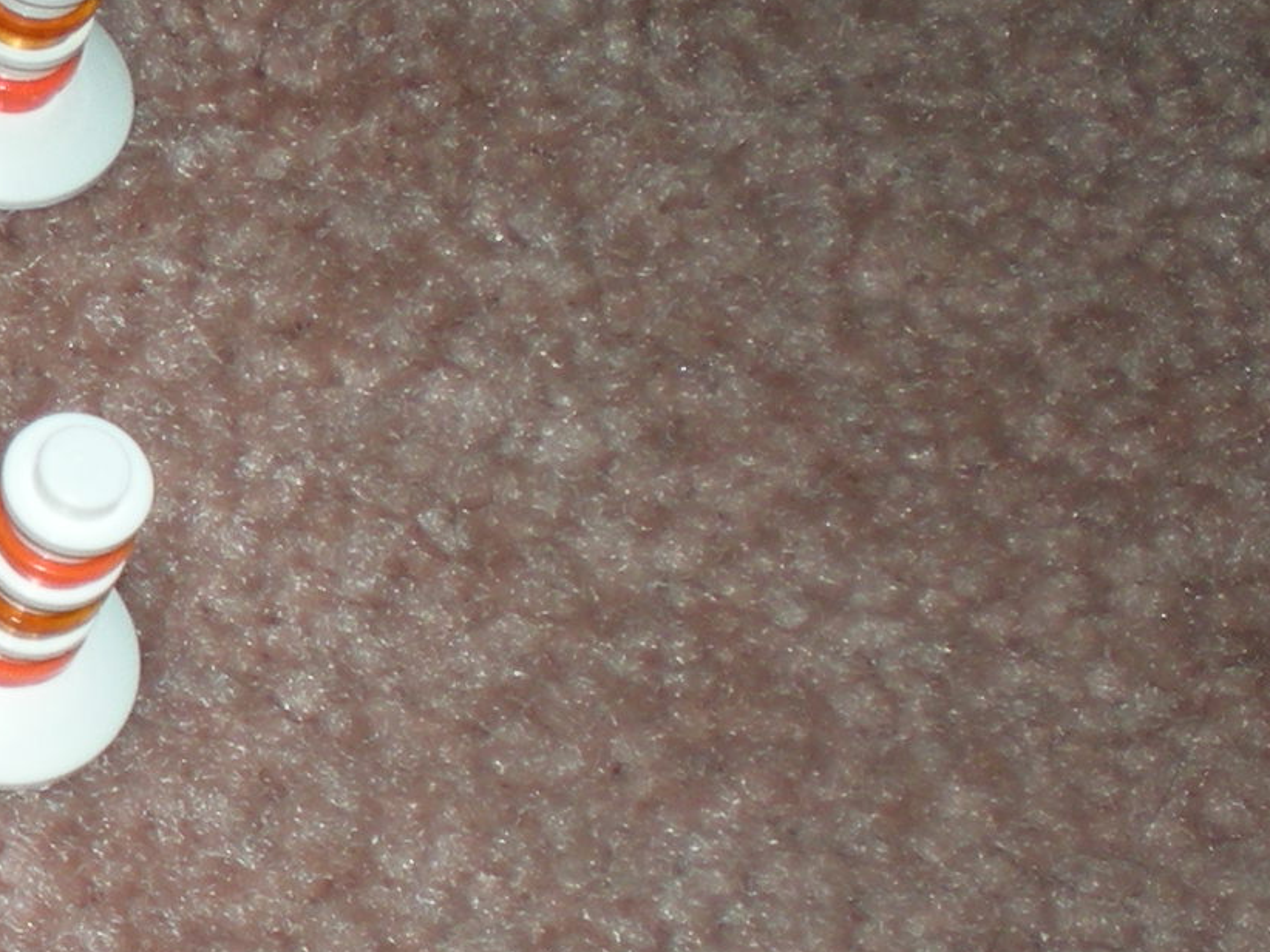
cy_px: 329
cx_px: -806
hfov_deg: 12.9
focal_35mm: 142
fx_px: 5211
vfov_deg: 10.4
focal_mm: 6.3
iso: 64
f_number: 3.1
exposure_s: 1/60
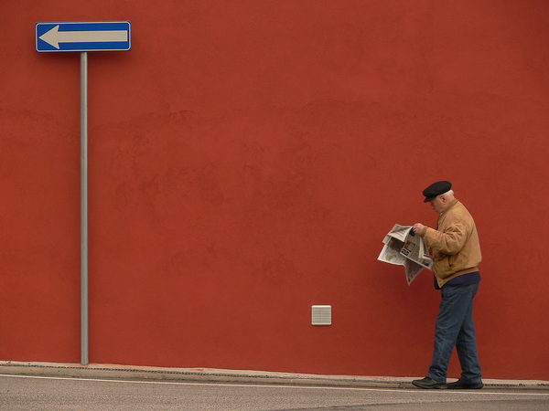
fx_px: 2442
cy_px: 206
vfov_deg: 9.6
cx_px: 274
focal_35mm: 154
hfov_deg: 12.8
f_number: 3.6
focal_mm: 32.5
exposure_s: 1/60
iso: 100
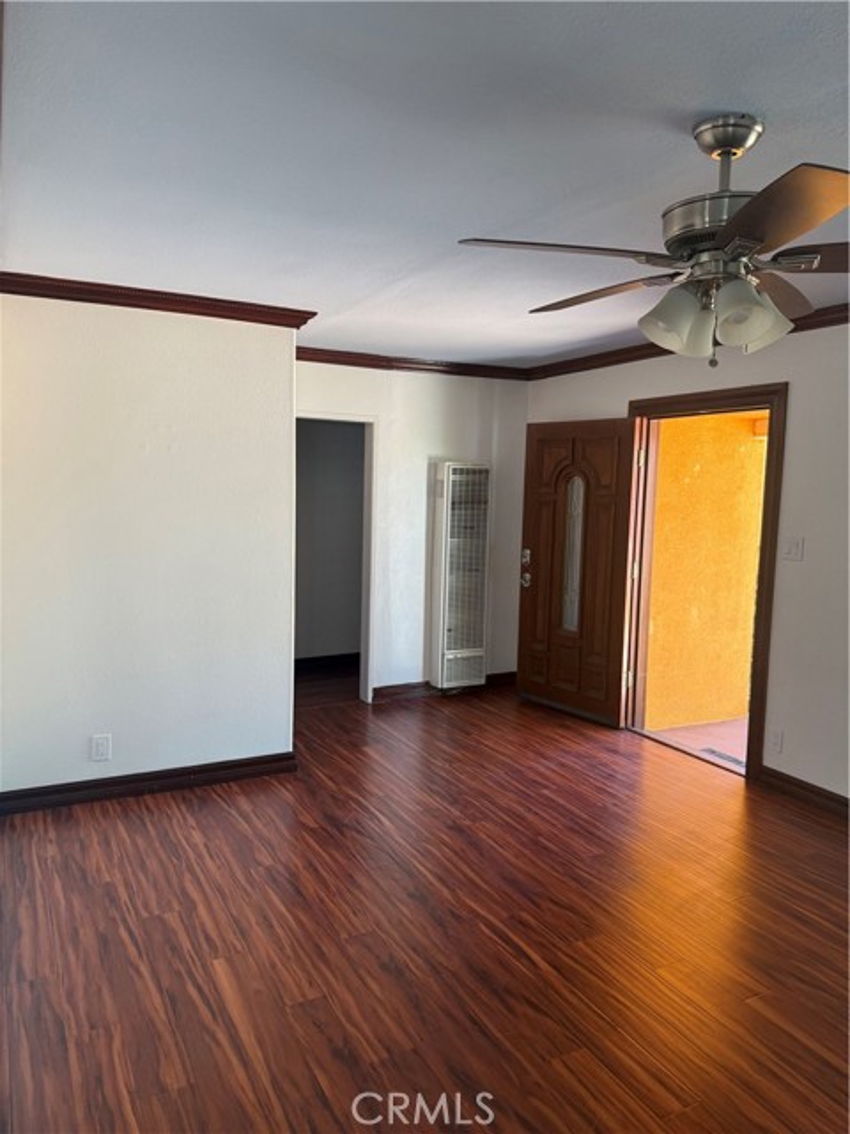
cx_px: 425
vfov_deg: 71.6
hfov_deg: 56.8
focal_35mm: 24
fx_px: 786
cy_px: 567
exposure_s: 1/121
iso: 160
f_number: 1.78
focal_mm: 6.76
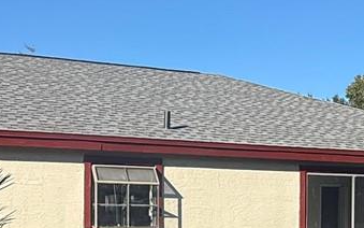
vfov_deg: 18.1
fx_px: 695
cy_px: 230
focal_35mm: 70
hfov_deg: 29.1
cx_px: 251
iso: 50
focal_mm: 2.22
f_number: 2.2
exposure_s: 1/1745
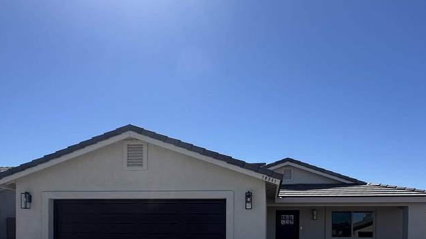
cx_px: 235
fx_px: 350
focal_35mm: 31
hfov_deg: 62.5
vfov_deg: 34.5
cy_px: 237
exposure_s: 1/2053
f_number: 2.2
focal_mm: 2.22
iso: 50
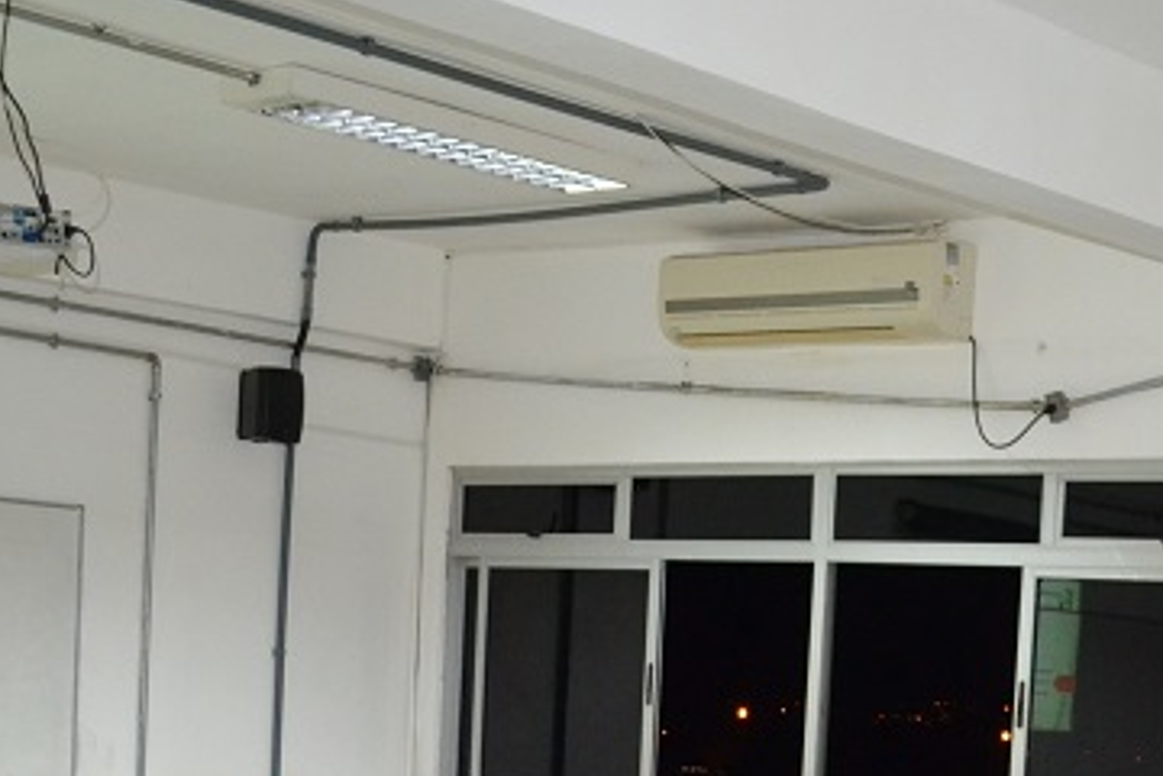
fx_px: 2423
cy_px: 909
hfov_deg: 25.9
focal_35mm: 75
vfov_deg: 17.4
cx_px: 1092
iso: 1400
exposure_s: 1/60
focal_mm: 18
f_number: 3.5
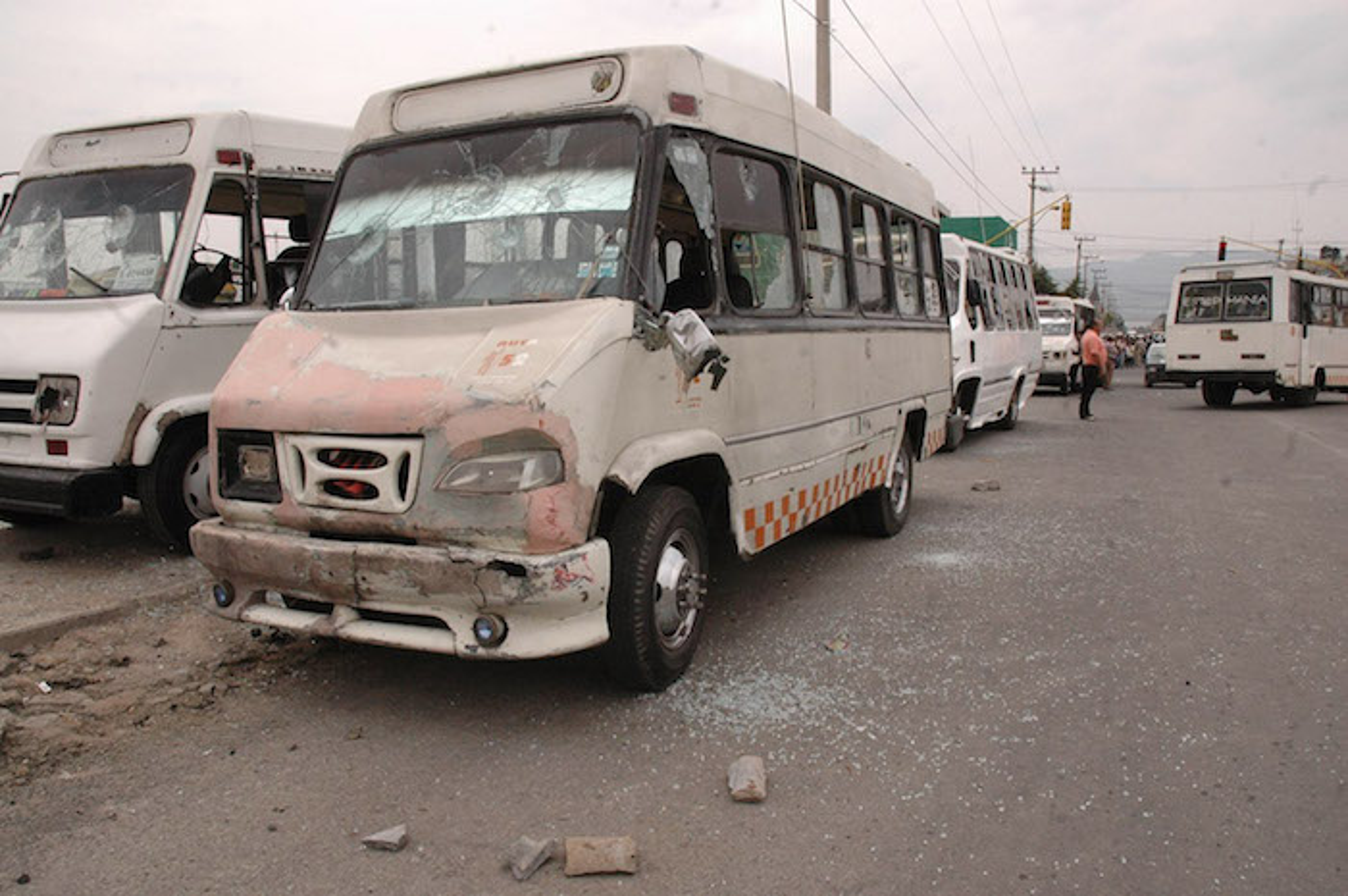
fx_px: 1010
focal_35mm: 27
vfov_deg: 47.8
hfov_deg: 67.4
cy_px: 448
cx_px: 674
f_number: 11
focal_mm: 18
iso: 640
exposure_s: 1/500
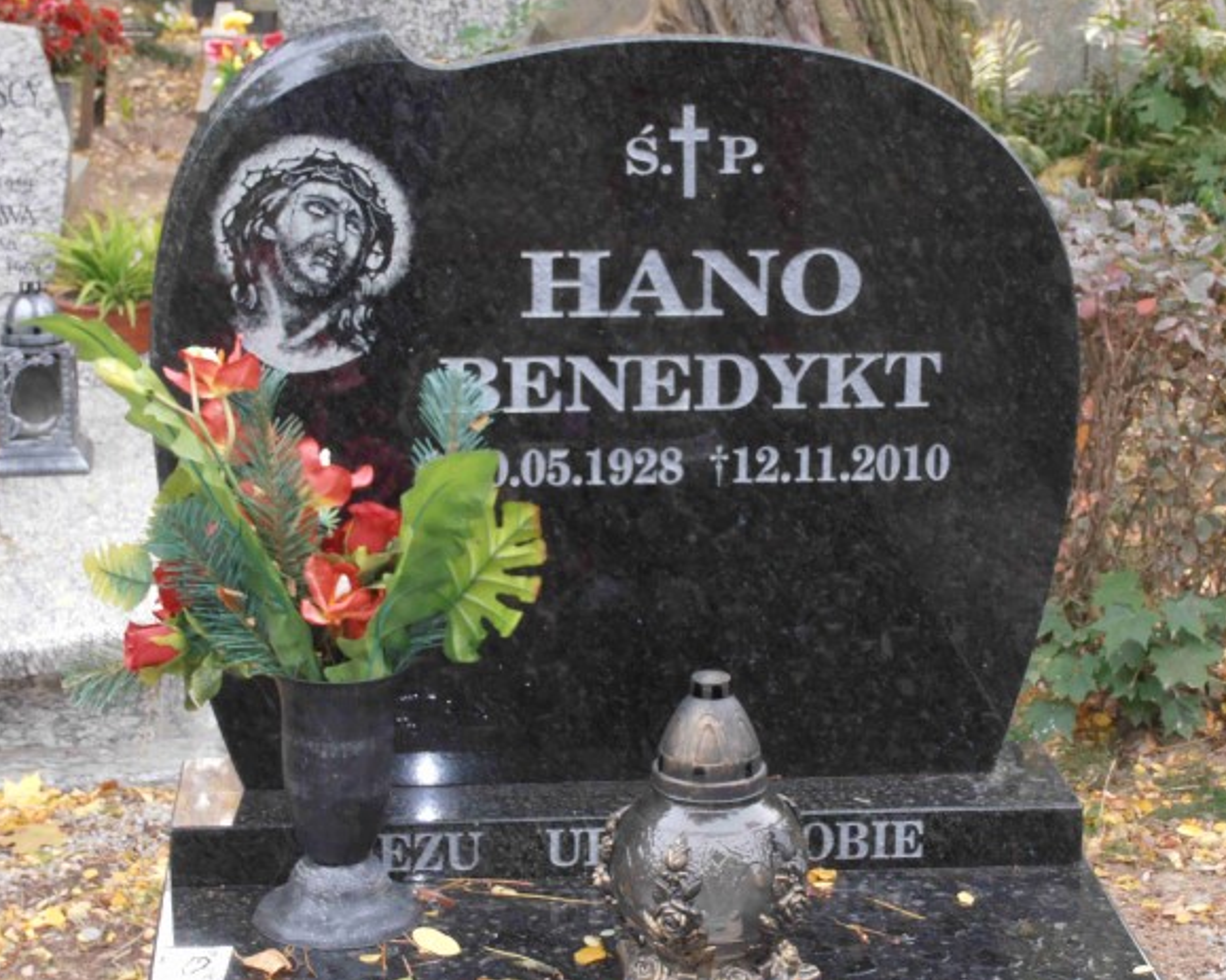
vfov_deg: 16.2
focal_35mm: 95
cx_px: 631
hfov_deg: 20.2
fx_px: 3446
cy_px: 504
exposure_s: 1/60
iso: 125
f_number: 5.1
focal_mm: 15.51
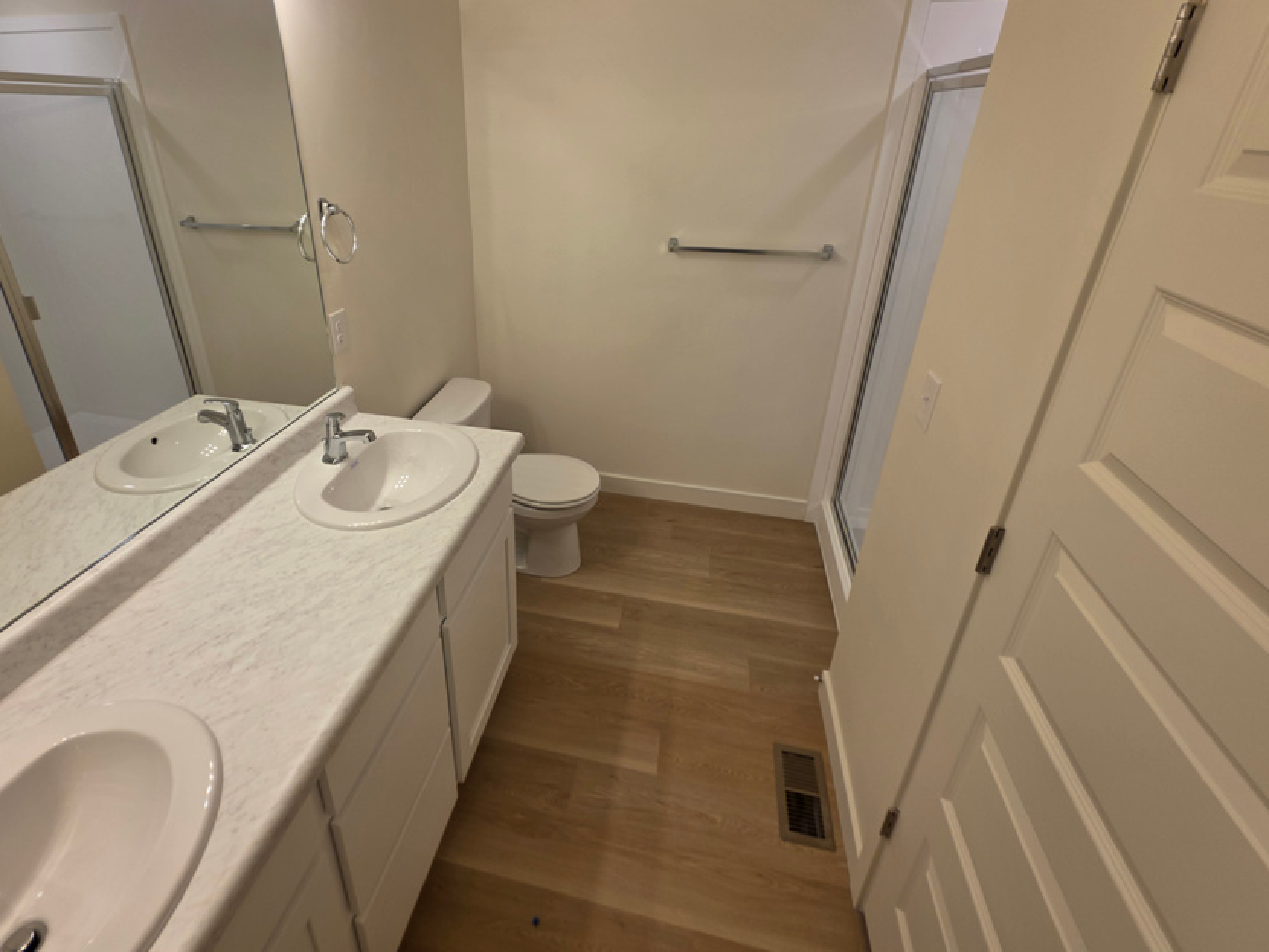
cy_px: 401
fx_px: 587
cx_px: 557
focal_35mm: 16
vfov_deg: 77.6
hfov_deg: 94.0
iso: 50
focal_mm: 2.2
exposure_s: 1/120
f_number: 1.9
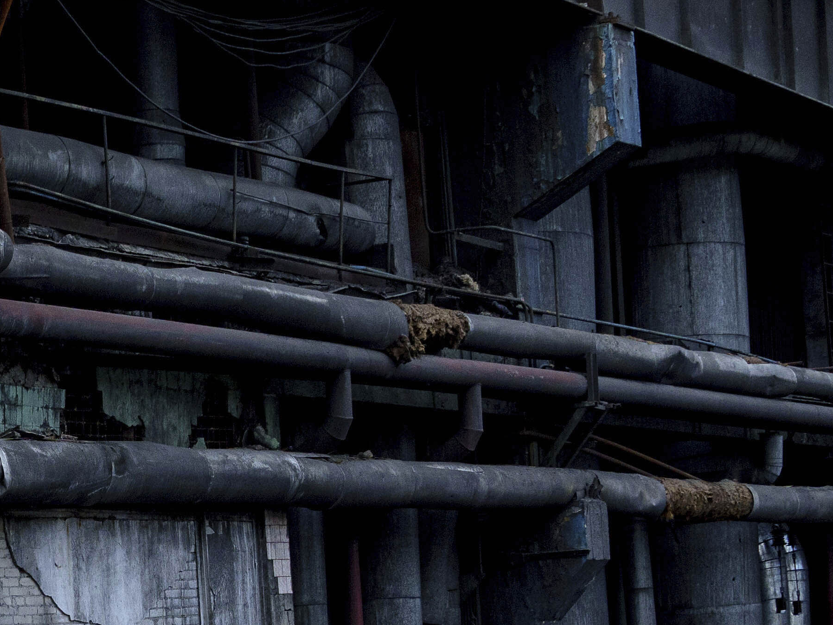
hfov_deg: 17.0
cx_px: -138
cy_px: 798
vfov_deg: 12.9
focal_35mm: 111
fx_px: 2671
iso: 500
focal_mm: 24
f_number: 5.6
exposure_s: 1/1000
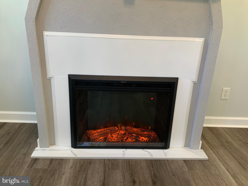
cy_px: 93
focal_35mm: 29
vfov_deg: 48.2
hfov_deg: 61.7
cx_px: 124
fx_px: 208
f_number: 1.8
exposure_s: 1/60
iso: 40
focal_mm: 3
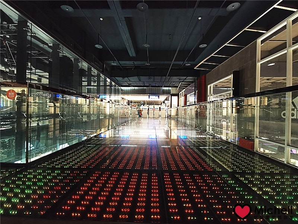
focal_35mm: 16
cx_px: 149
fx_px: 138
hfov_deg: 94.5
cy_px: 112
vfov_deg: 78.1
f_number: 2.2
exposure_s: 1/30
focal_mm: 2.35
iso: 250
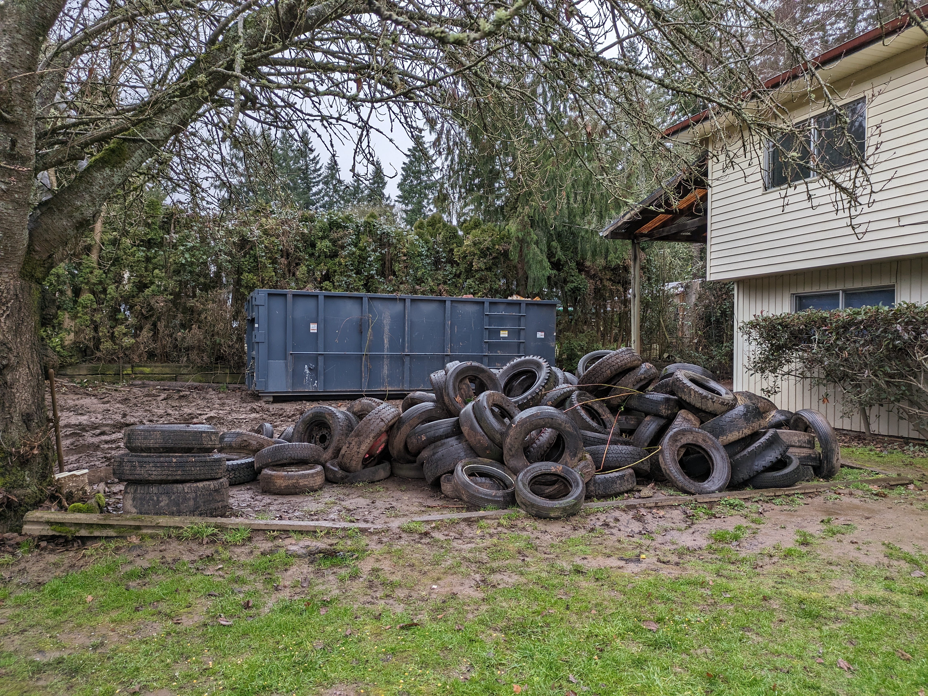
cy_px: 348
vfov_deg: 54.9
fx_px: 670
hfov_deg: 69.4
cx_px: 464
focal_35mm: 25
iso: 52
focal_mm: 5.43
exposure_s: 1/120
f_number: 1.89
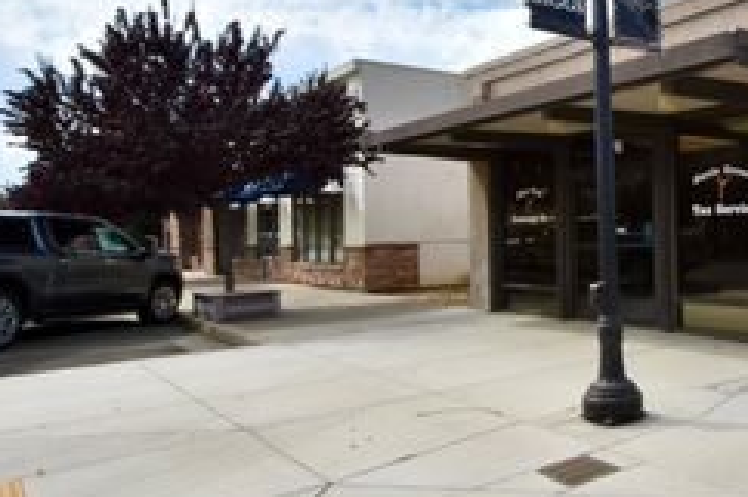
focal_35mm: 31
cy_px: 230
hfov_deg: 51.9
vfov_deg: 42.2
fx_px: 644
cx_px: 695
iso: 400
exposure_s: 1/160
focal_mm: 10
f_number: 22
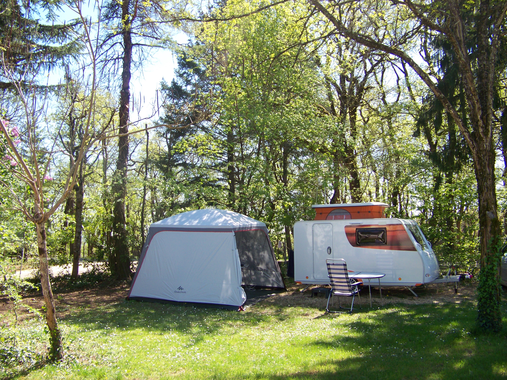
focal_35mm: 36
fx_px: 527
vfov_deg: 39.7
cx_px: 254
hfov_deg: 51.4
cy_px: 190
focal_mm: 5.85
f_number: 2.8
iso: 64
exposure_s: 1/250
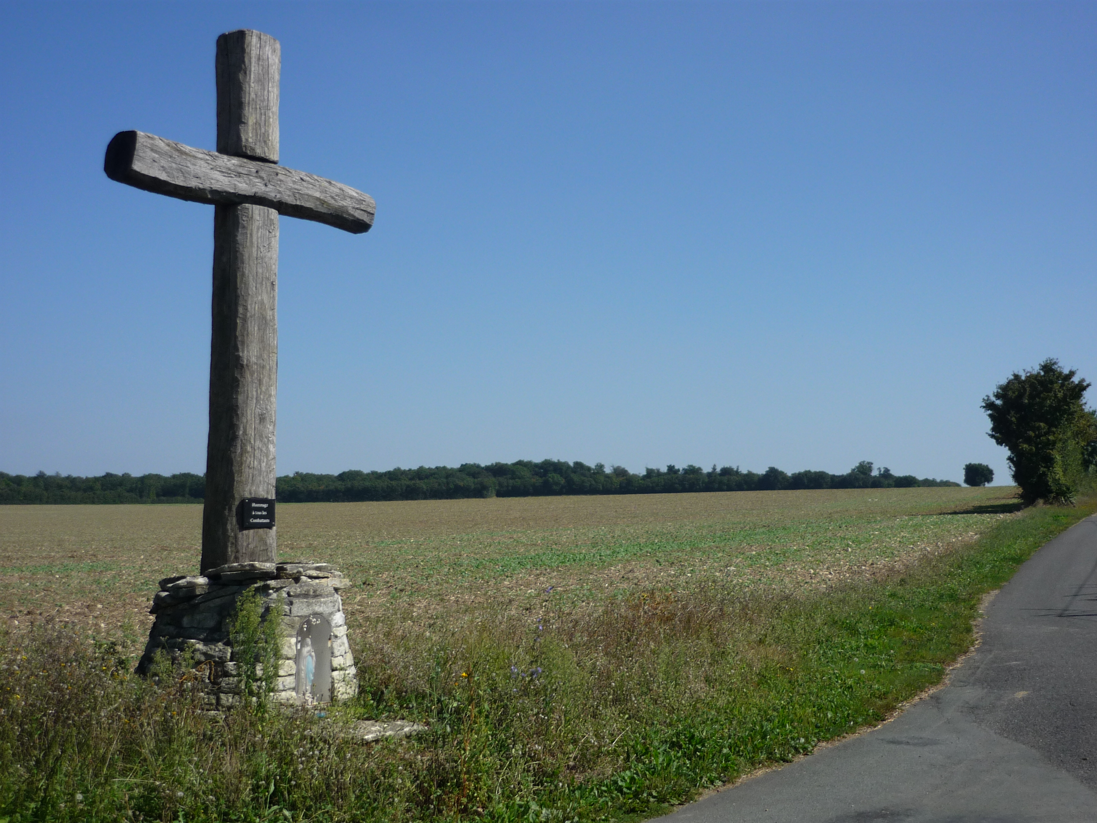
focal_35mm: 44
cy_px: 412
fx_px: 1394
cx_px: 548
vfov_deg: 32.9
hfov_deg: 42.9
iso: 100
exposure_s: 1/250
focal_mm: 7.2
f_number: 9
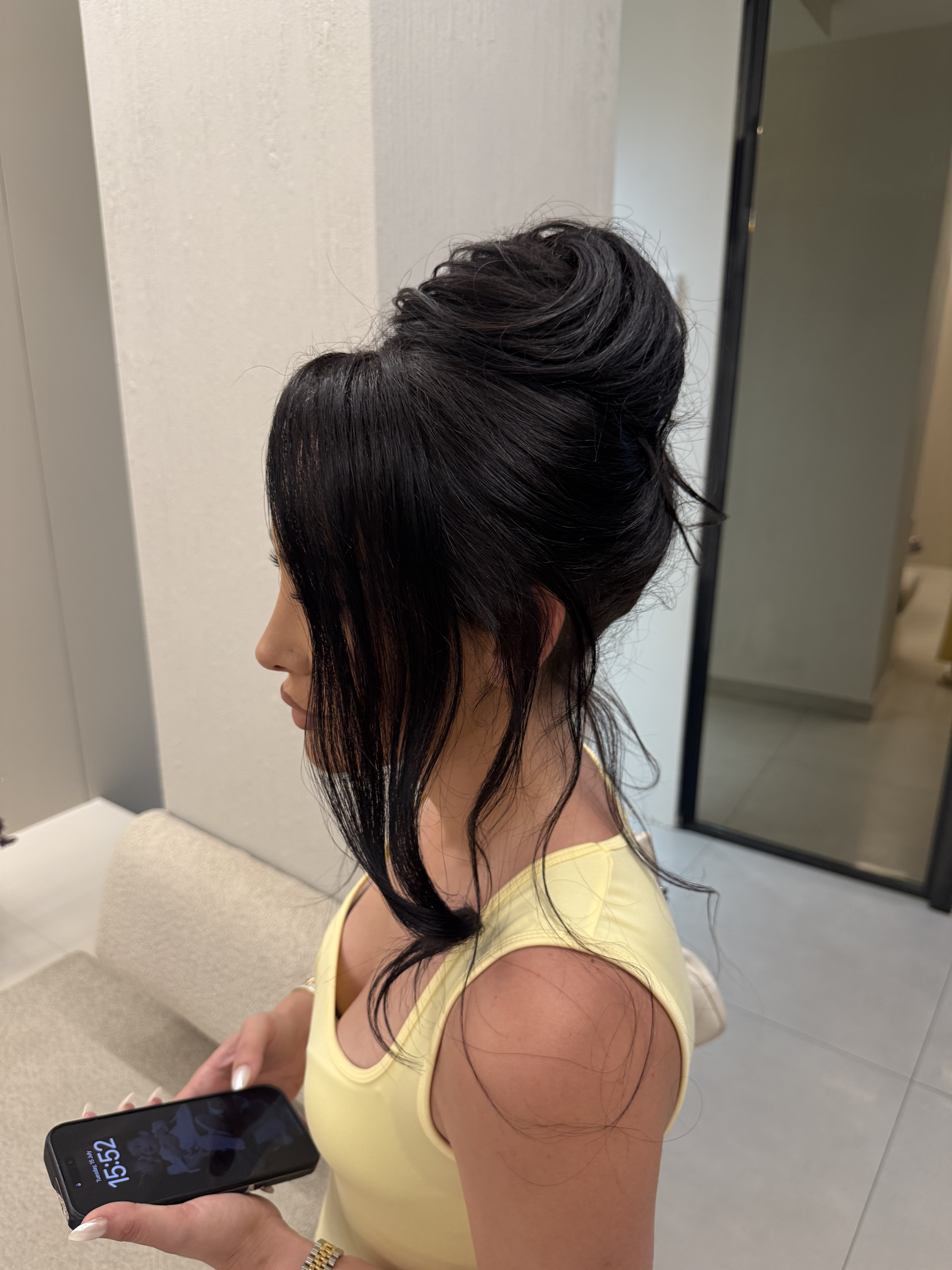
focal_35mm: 24
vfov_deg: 71.6
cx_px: 476
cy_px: 635
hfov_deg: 56.8
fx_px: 880
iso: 250
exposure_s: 1/50
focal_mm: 6.76
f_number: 1.78
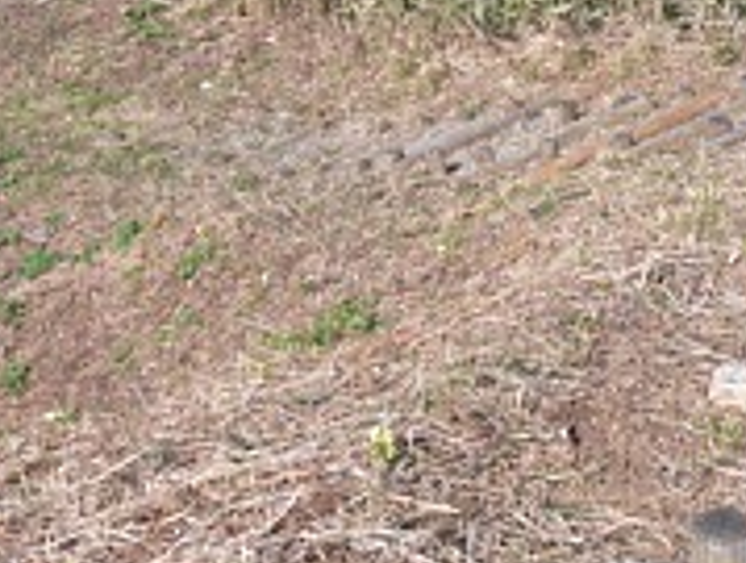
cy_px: 104
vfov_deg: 18.8
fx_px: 1684
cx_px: 642
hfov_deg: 24.4
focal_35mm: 78
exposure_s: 1/200
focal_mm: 7.4
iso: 80
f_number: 5.6
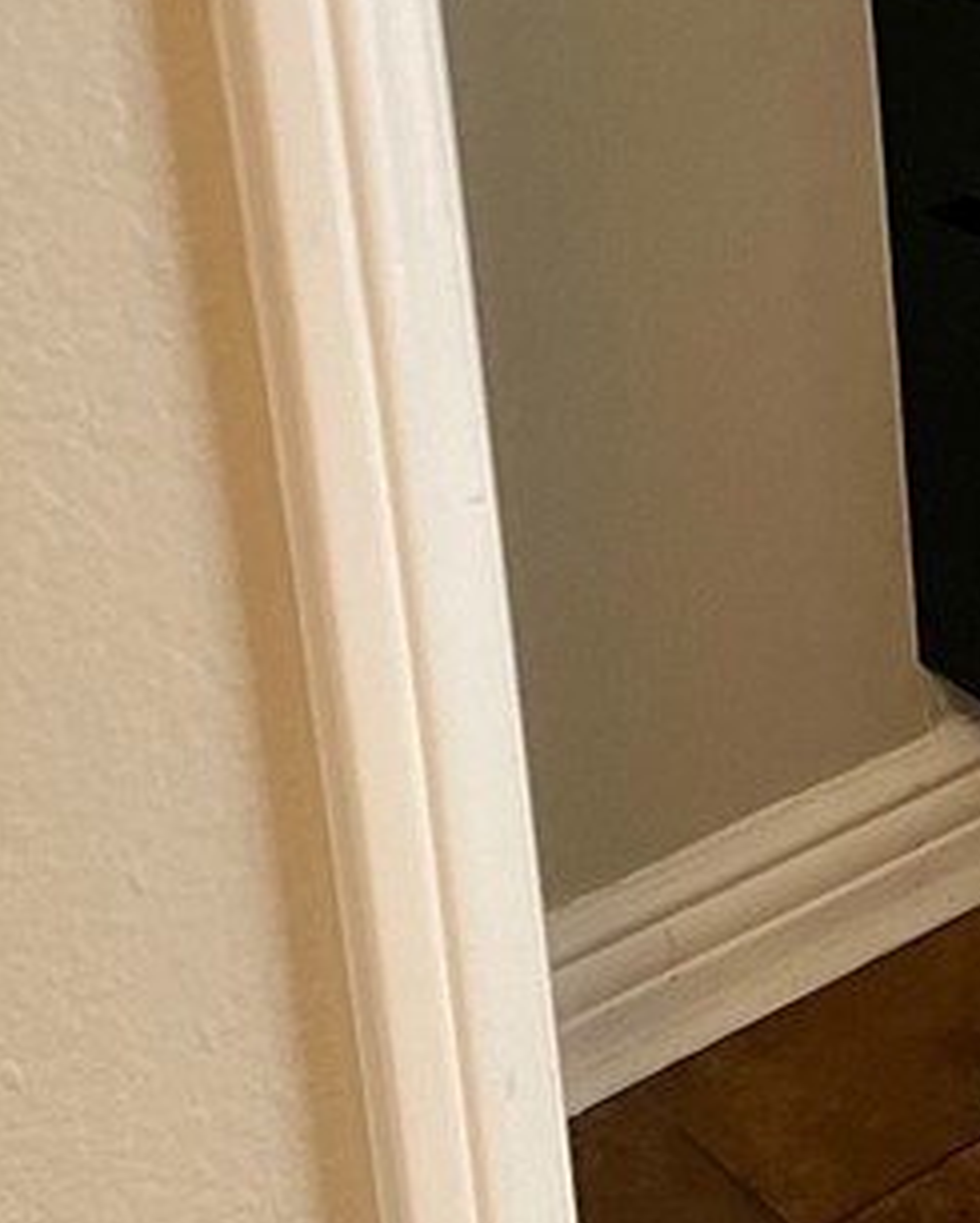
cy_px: -88
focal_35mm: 85
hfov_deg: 16.5
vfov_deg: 21.4
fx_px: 3080
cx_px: 1460
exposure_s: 1/60
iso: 320
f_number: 1.6
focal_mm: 5.1
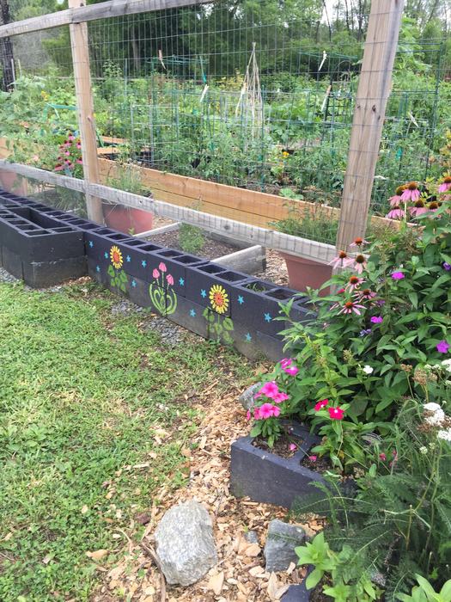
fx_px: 504
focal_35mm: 29
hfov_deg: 48.2
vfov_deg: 61.7
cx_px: 226
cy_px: 301
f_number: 2.2
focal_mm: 4.15
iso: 32
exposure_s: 1/208
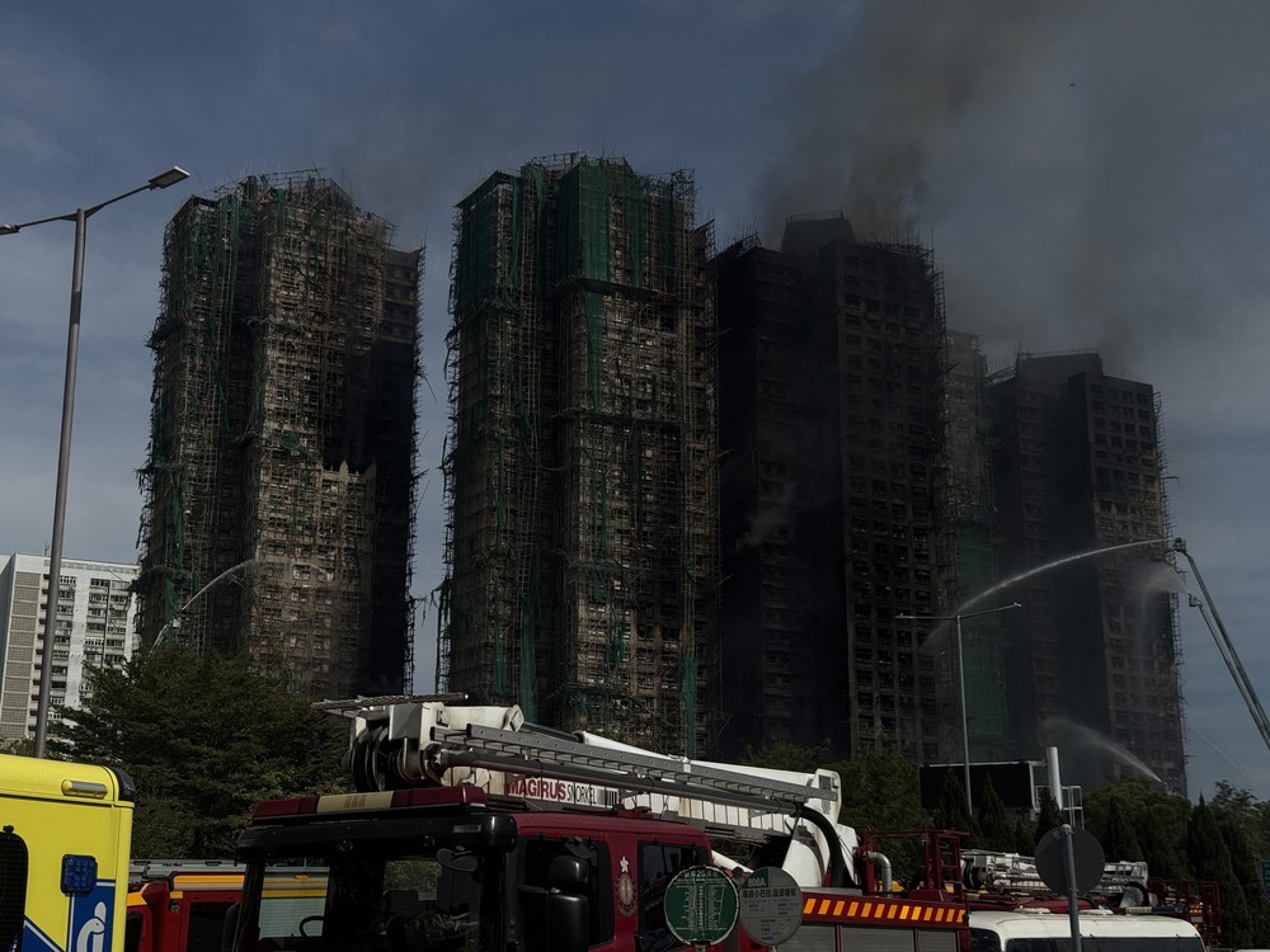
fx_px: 1761
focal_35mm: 48
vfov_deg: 30.3
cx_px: 635
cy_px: 476
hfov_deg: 39.7
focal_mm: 6.76
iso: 50
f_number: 1.78
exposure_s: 1/16129
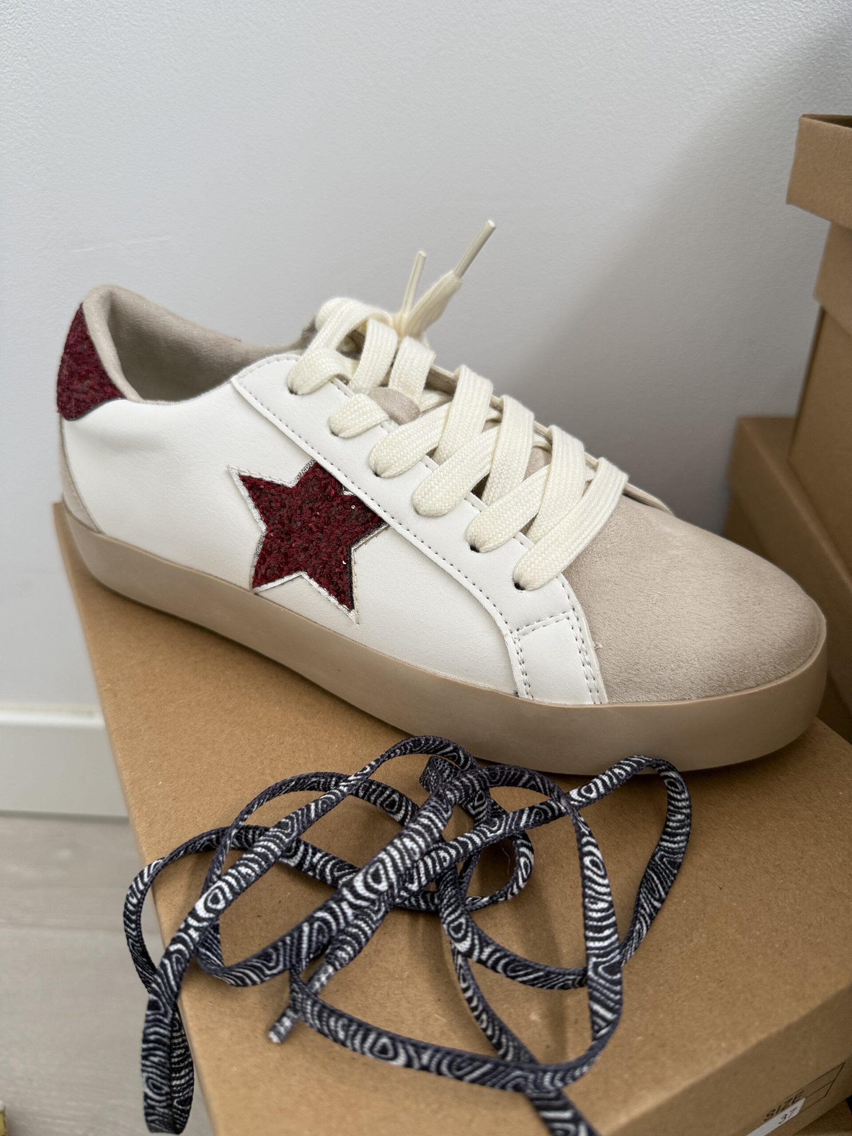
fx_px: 788
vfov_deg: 71.6
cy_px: 568
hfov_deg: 56.8
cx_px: 426
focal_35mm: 24
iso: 125
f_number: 1.78
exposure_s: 1/121
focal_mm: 6.76
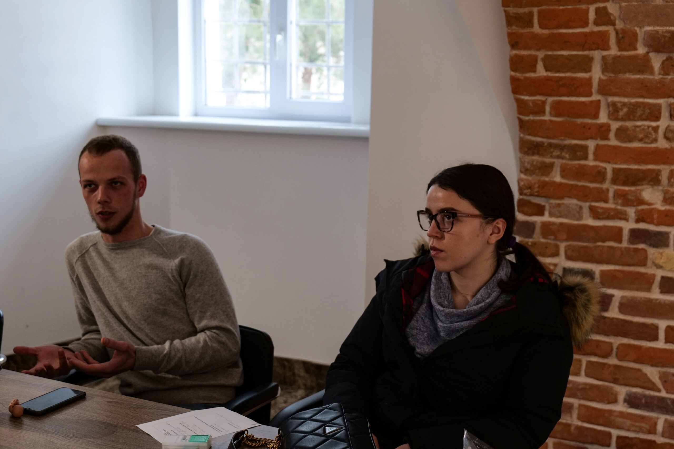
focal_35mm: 46
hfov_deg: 42.7
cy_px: 224
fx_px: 861
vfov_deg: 29.2
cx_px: 337
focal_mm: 46
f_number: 5
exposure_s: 1/60
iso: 1250
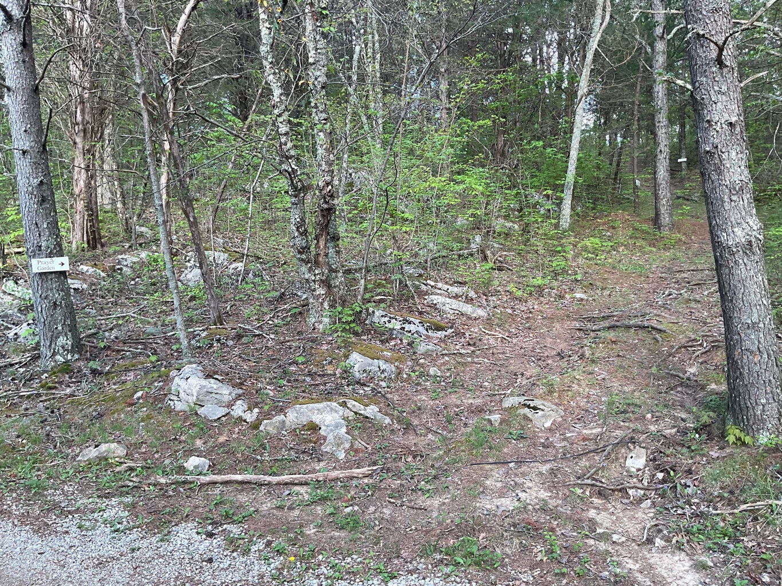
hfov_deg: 61.7
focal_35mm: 29
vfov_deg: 48.2
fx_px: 655
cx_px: 391
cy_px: 293
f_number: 1.8
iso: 40
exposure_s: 1/120
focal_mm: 3
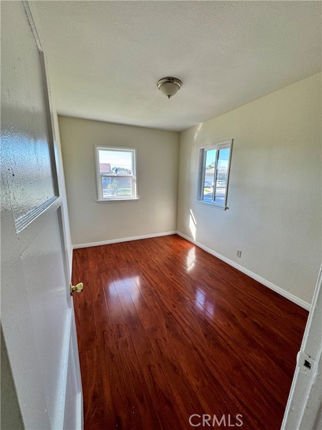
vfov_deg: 102.1
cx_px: 161
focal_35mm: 14
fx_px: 174
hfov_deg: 85.7
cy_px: 215
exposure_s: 1/99
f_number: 2.2
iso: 80
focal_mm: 2.22
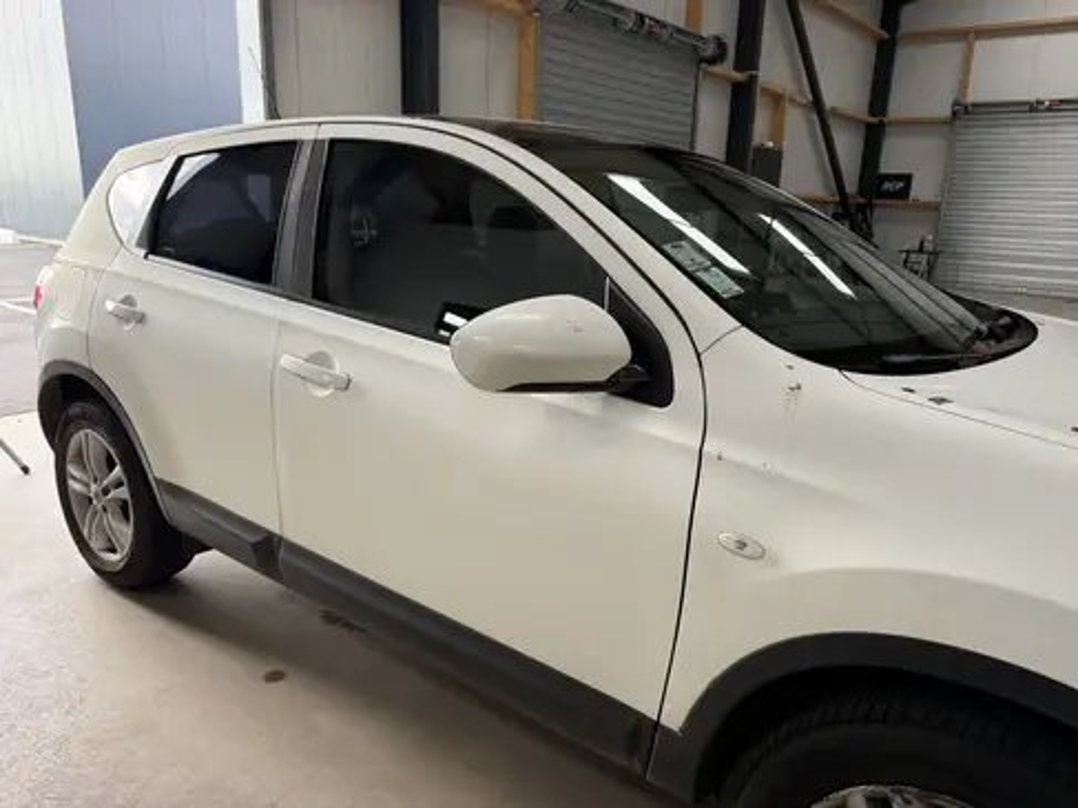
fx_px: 747
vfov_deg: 56.8
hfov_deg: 71.6
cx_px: 539
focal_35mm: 24
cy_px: 404
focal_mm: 6.76
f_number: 1.78
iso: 125
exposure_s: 1/243
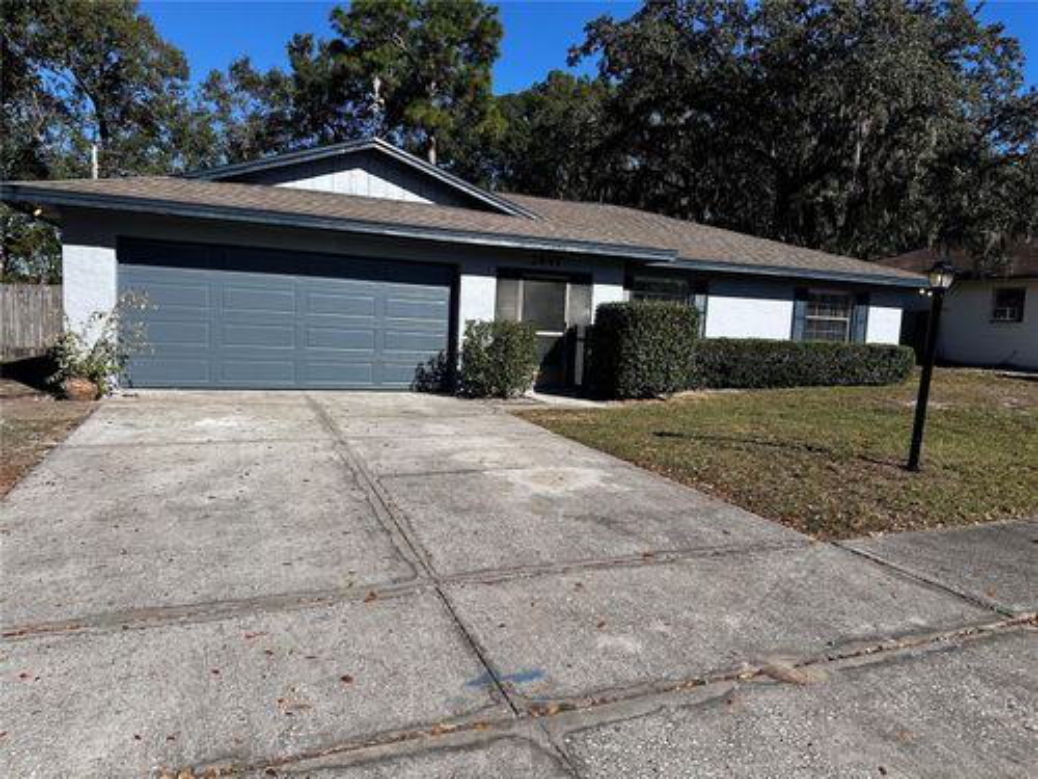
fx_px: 720
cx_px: 519
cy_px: 390
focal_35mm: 24
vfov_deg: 56.8
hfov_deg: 71.6
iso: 80
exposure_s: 1/5000
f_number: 1.78
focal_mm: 6.86
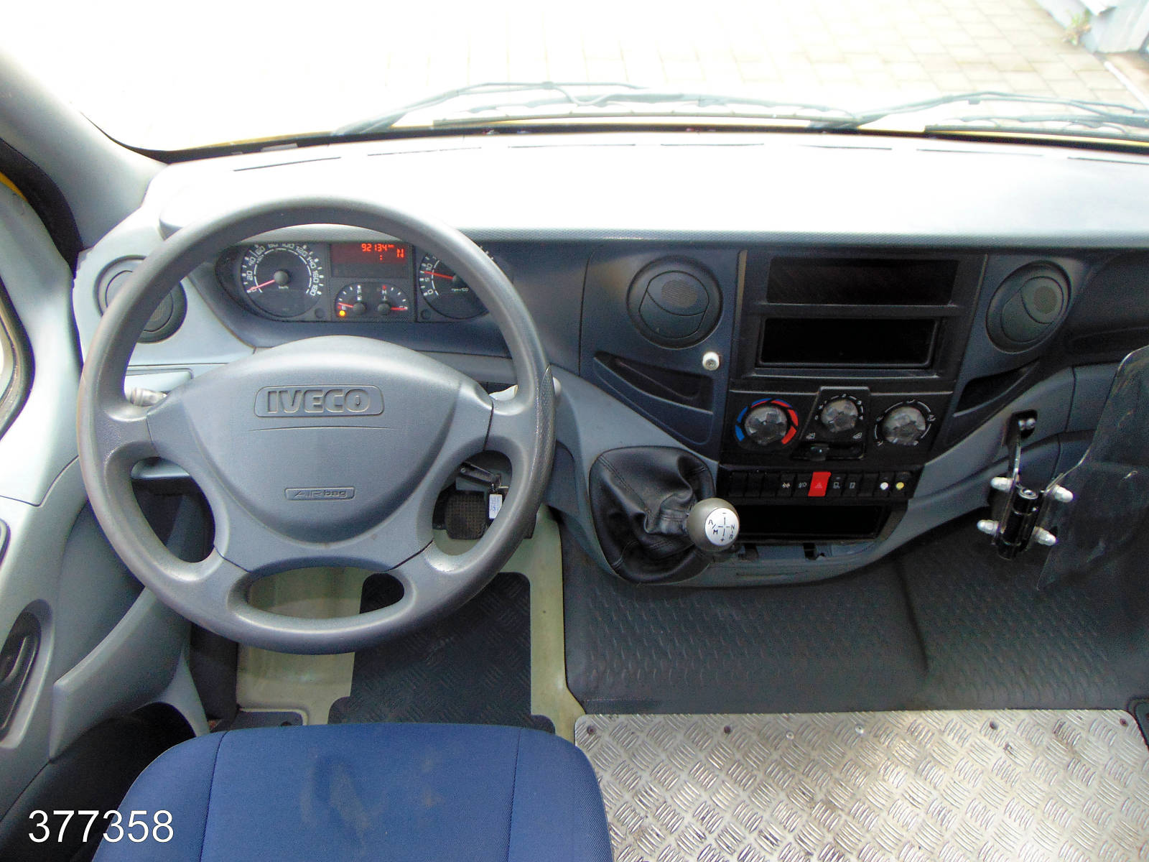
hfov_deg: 69.4
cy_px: 431
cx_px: 574
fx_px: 830
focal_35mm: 25
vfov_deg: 54.9
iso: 100
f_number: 3
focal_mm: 4.5
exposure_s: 1/30
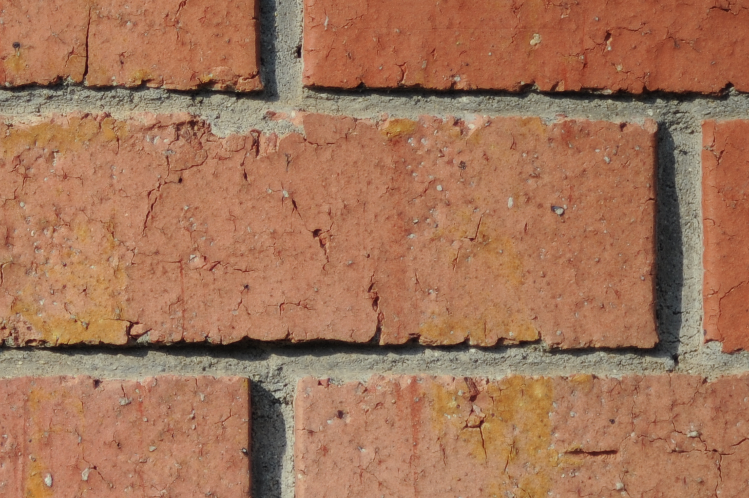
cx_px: 42
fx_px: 5157
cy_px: 355
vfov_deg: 5.5
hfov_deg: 8.3
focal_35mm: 248
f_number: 2
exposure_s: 1/8000
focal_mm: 85
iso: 200
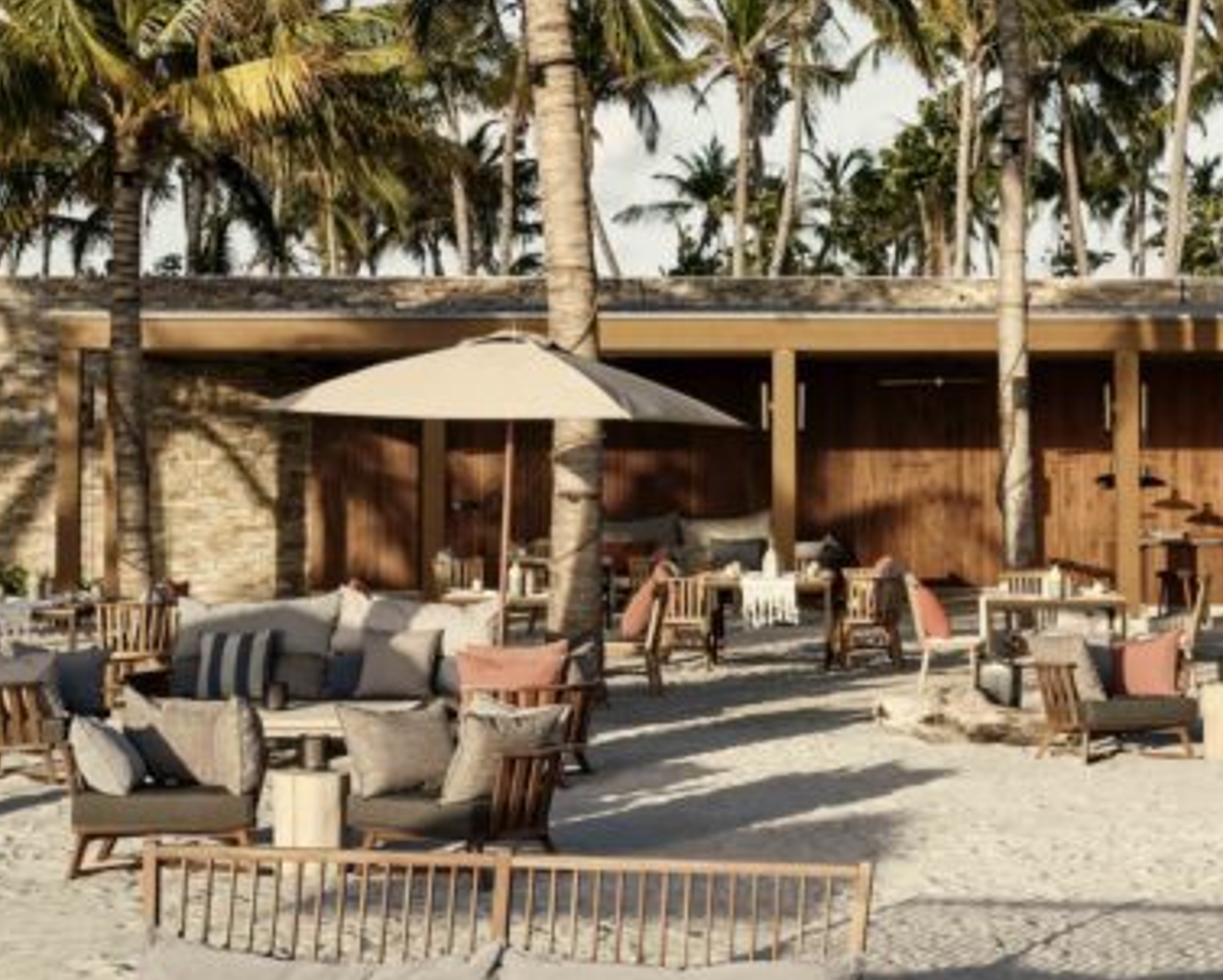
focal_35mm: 96
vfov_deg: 16.0
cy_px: 248
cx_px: 902
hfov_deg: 19.8
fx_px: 3477
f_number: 13
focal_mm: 45
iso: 100
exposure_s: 1/100
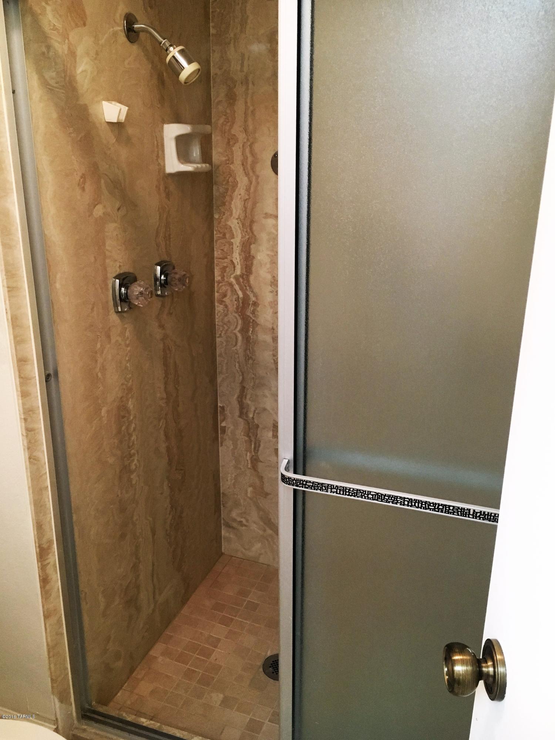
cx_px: 278
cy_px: 370
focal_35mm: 29
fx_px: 620
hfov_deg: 48.2
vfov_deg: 61.7
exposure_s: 1/30
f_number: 2.2
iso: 160
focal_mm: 4.15
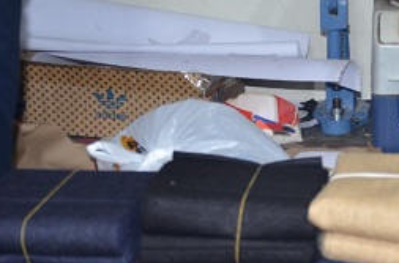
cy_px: 212
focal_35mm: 114
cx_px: 420
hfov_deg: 17.5
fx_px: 1260
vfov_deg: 11.9
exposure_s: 1/60
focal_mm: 32
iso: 800
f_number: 4
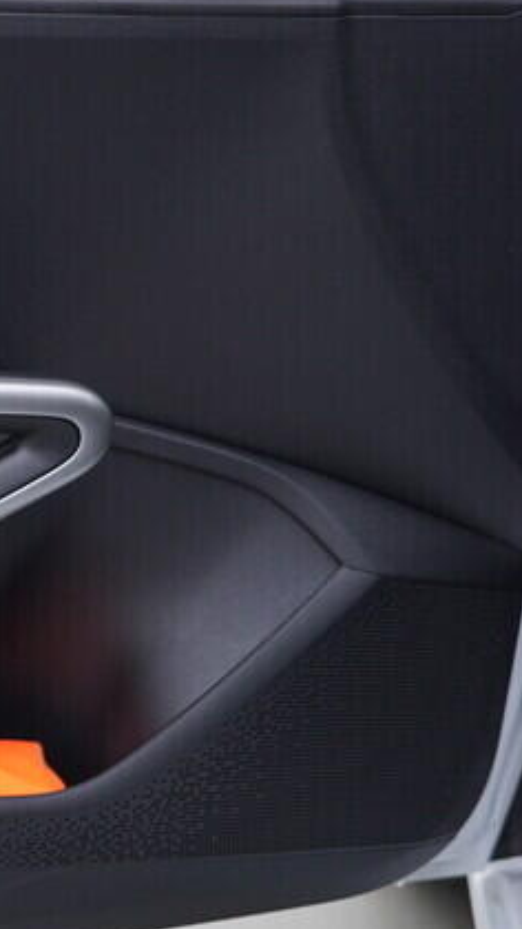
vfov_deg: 23.2
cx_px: -504
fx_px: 2266
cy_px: 441
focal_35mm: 92
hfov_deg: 11.8
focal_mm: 24
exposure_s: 1/50
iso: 125
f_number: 3.2
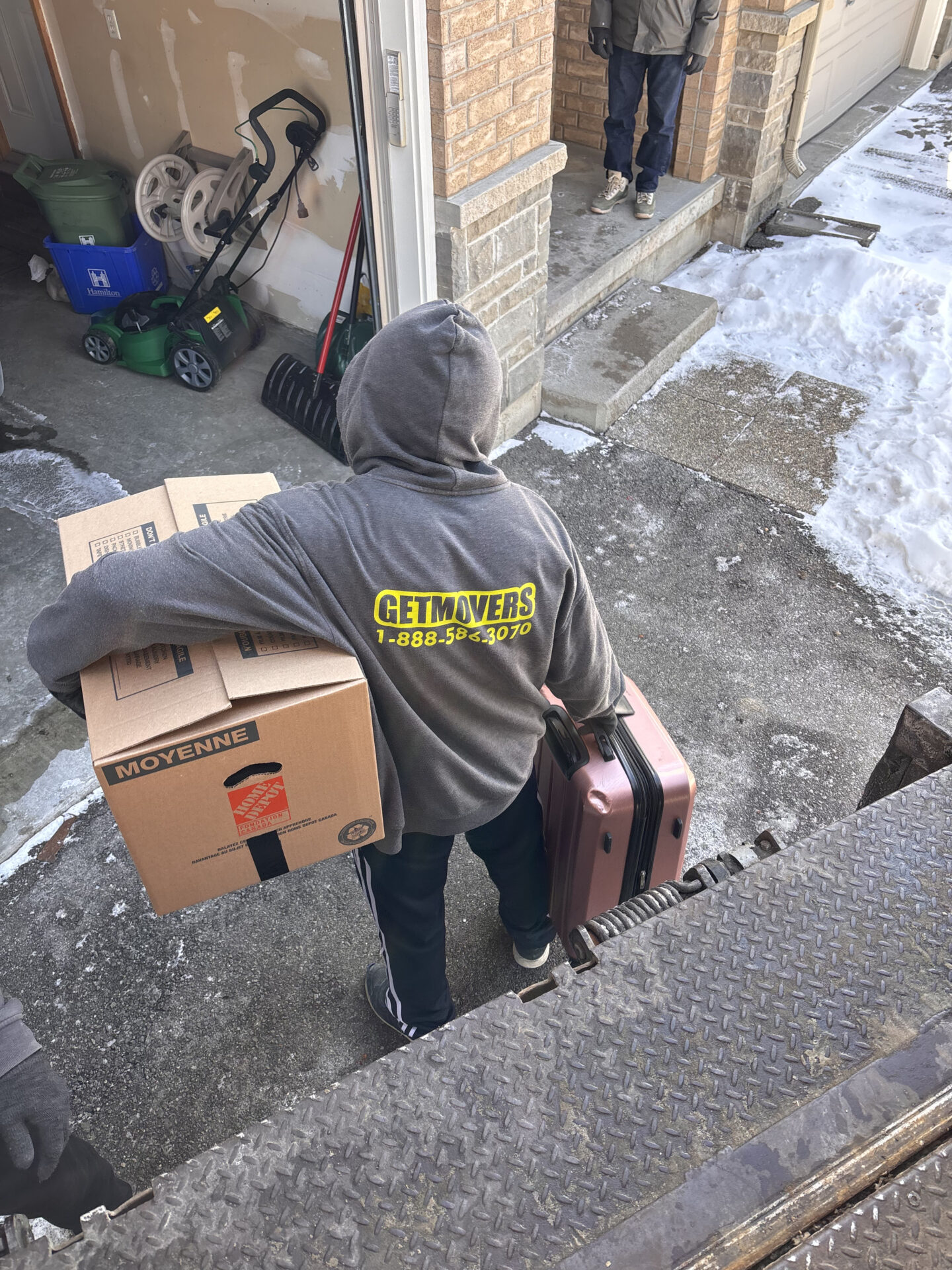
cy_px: 635
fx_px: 953
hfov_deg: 53.1
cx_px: 476
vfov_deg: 67.3
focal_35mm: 26
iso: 40
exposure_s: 1/154
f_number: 1.6
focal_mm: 5.96
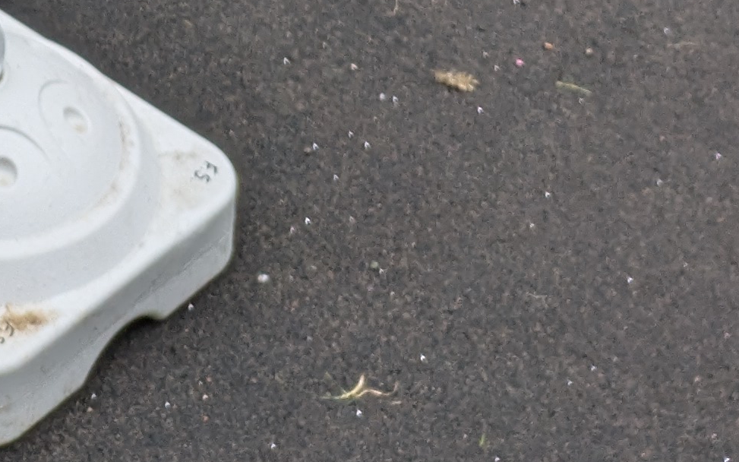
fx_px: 2538
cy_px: -1011
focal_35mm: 126
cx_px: -149
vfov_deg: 8.4
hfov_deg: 15.9
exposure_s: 1/867
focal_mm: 5.43
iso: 42
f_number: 1.89
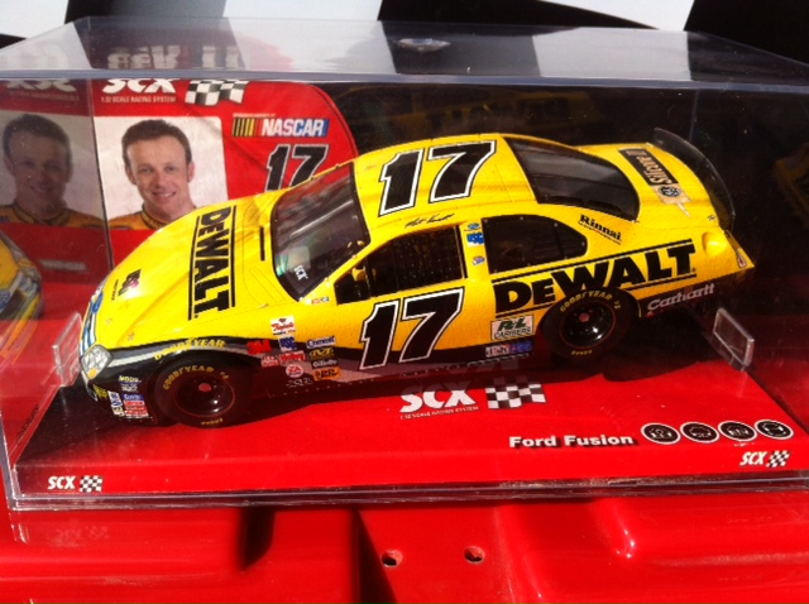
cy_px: 302
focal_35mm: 35
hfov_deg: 52.7
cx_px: 404
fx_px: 817
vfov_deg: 40.6
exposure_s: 1/1207
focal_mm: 3.85
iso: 80
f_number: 2.8
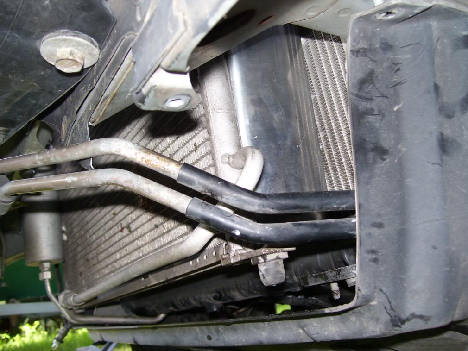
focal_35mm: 36
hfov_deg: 51.3
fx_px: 487
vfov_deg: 39.7
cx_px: 234
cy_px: 176
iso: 80
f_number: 2.7
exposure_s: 1/60
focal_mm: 6
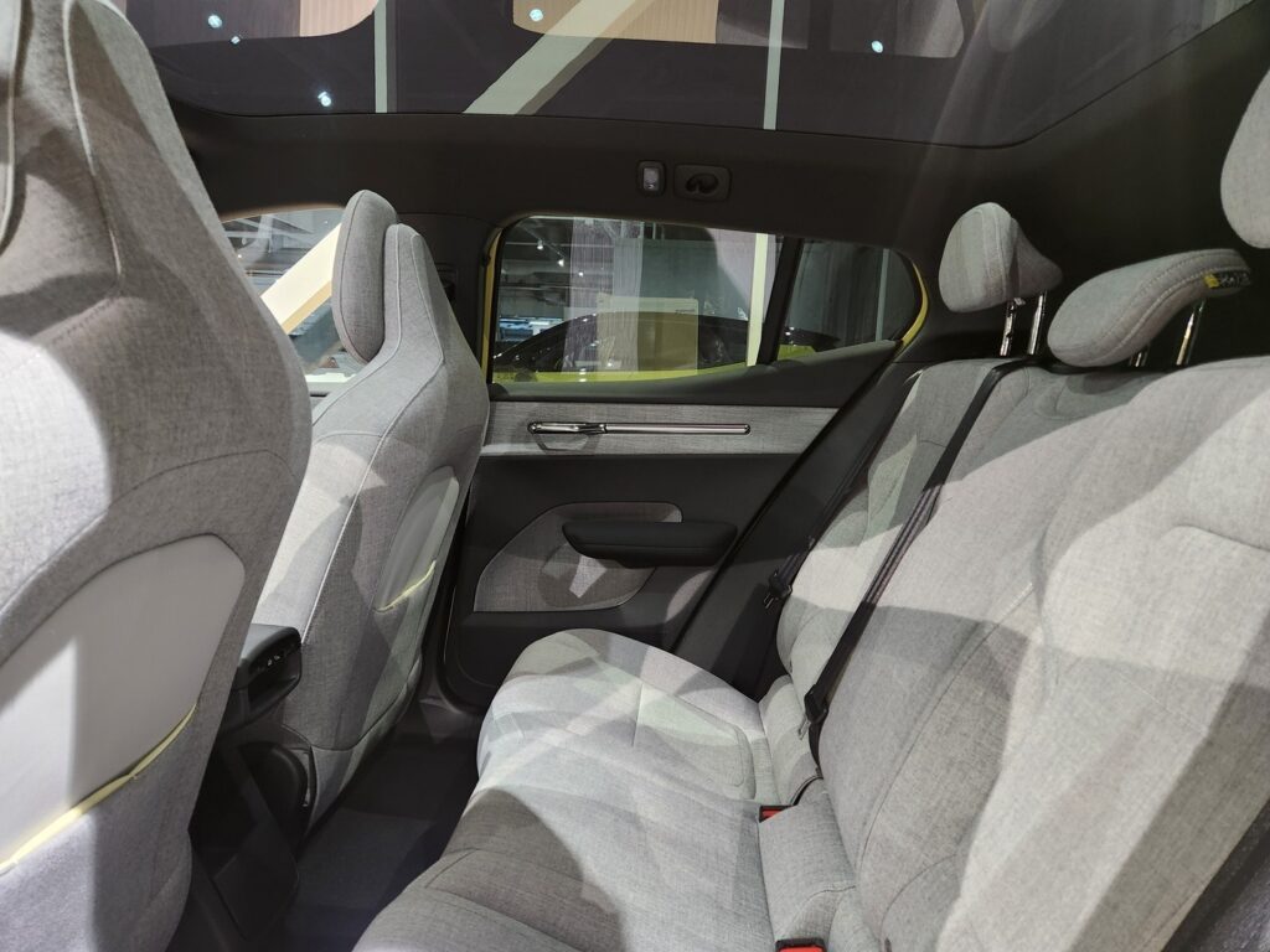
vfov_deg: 58.9
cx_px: 635
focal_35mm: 23
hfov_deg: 73.9
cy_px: 476
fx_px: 844
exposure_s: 1/25
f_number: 1.8
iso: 640
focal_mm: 5.4
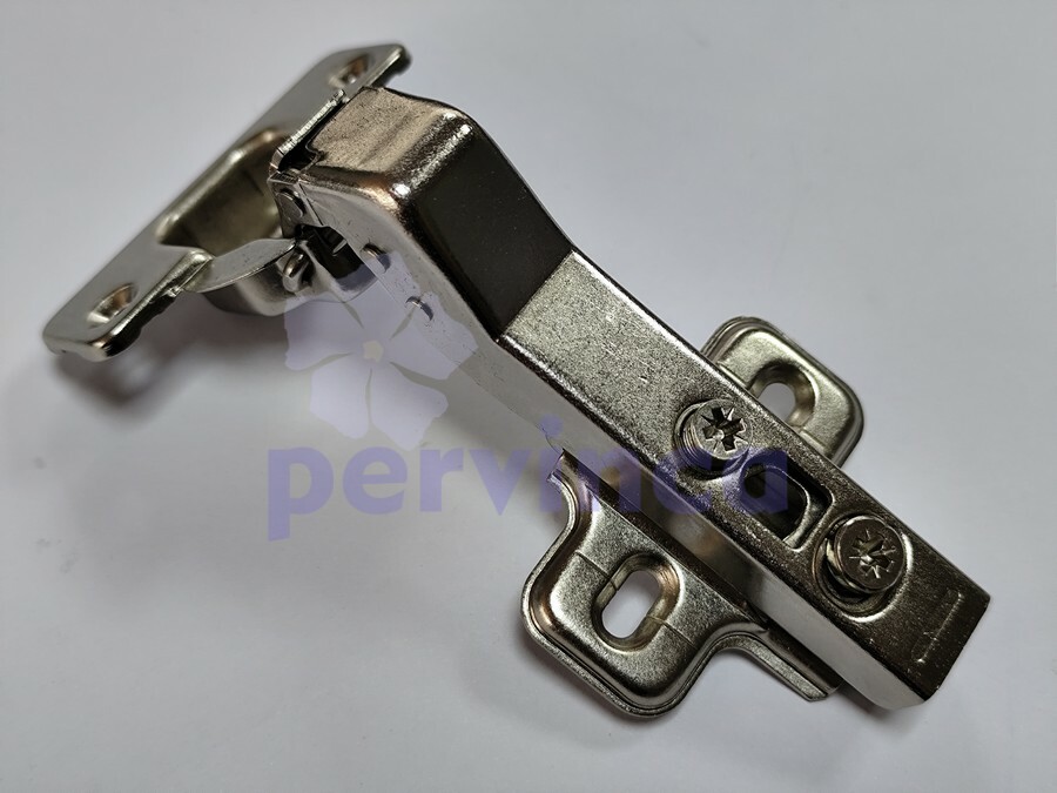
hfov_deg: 41.2
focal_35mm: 46
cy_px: 396
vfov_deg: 31.5
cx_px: 528
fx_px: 1405
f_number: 1.65
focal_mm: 6.14
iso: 250
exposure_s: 1/33.3
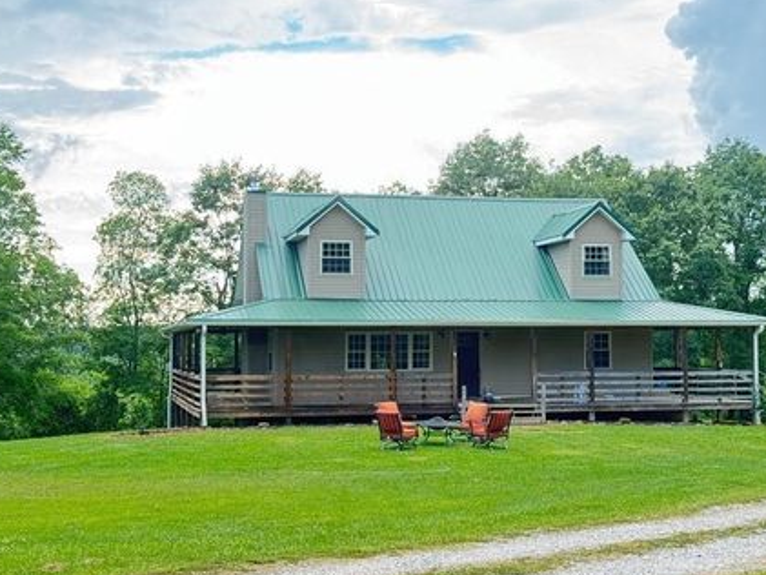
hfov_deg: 33.7
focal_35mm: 57
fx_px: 1262
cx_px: 428
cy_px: 301
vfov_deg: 25.7
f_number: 1.78
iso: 64
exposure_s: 1/128
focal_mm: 6.76
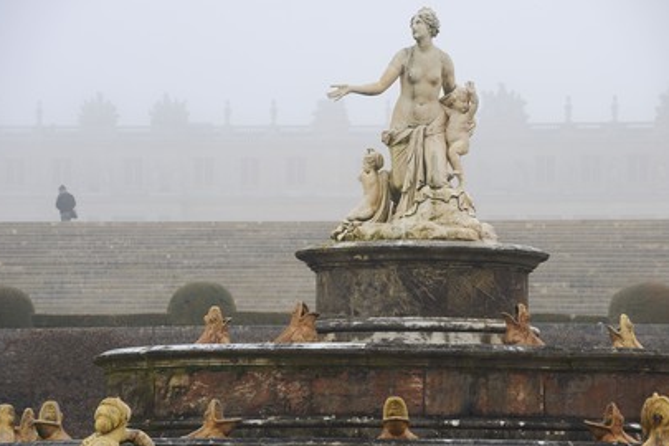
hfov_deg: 12.4
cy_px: 228
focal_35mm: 166
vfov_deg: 8.3
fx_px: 3085
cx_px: 325
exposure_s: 1/160
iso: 400
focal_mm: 160
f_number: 6.3
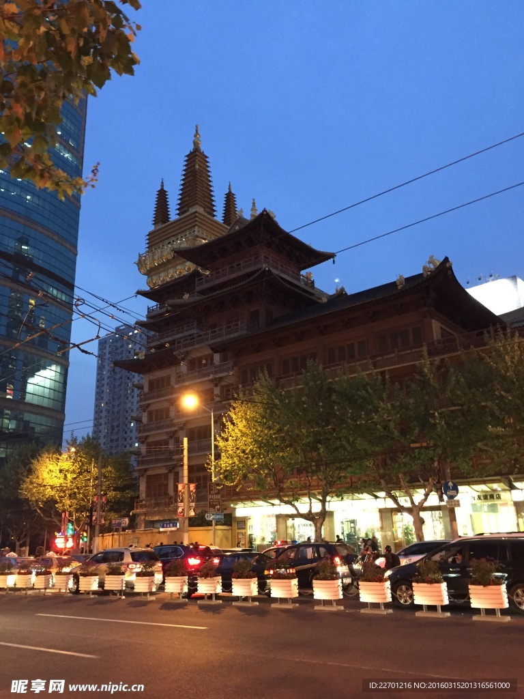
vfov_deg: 61.7
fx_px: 585
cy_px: 350
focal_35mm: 29
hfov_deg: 48.2
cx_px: 262
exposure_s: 1/15
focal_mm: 4.15
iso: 500
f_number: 2.2
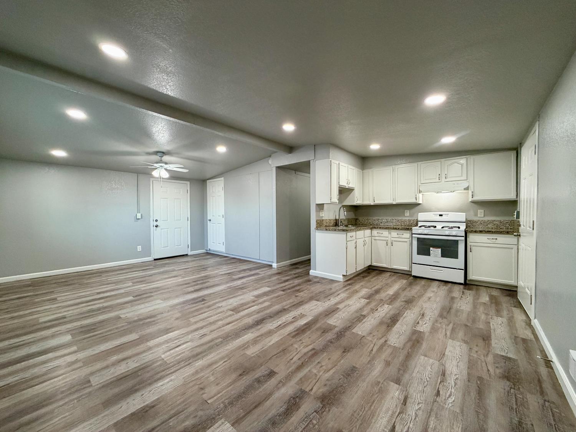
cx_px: 288
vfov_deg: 85.7
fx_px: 233
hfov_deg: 102.1
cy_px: 216
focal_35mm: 14
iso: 320
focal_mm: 2.22
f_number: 2.2
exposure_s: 1/120
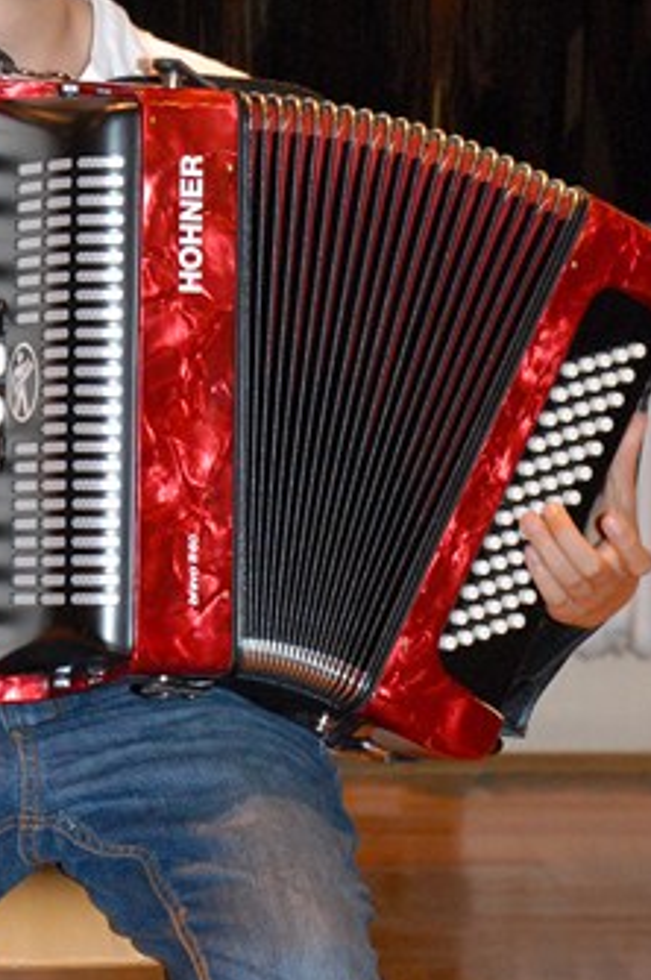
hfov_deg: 5.7
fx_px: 6577
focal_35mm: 242
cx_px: 12
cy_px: 123
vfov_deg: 8.5
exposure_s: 1/60
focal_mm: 70
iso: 1000
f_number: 7.1
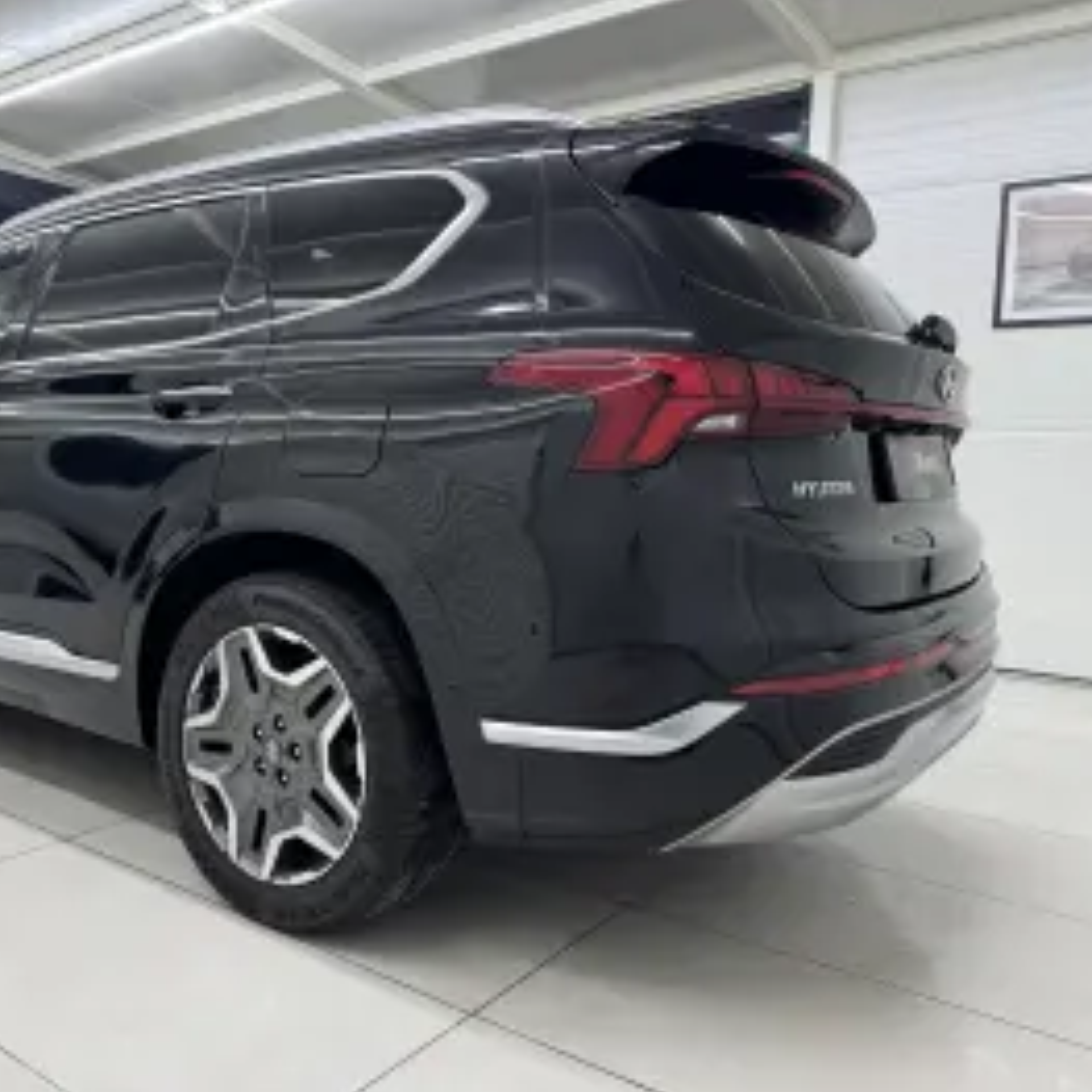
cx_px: 365
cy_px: 540
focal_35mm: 29
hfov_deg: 54.5
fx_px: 1035
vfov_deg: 55.6
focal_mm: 6.76
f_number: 1.78
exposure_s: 1/50
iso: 160
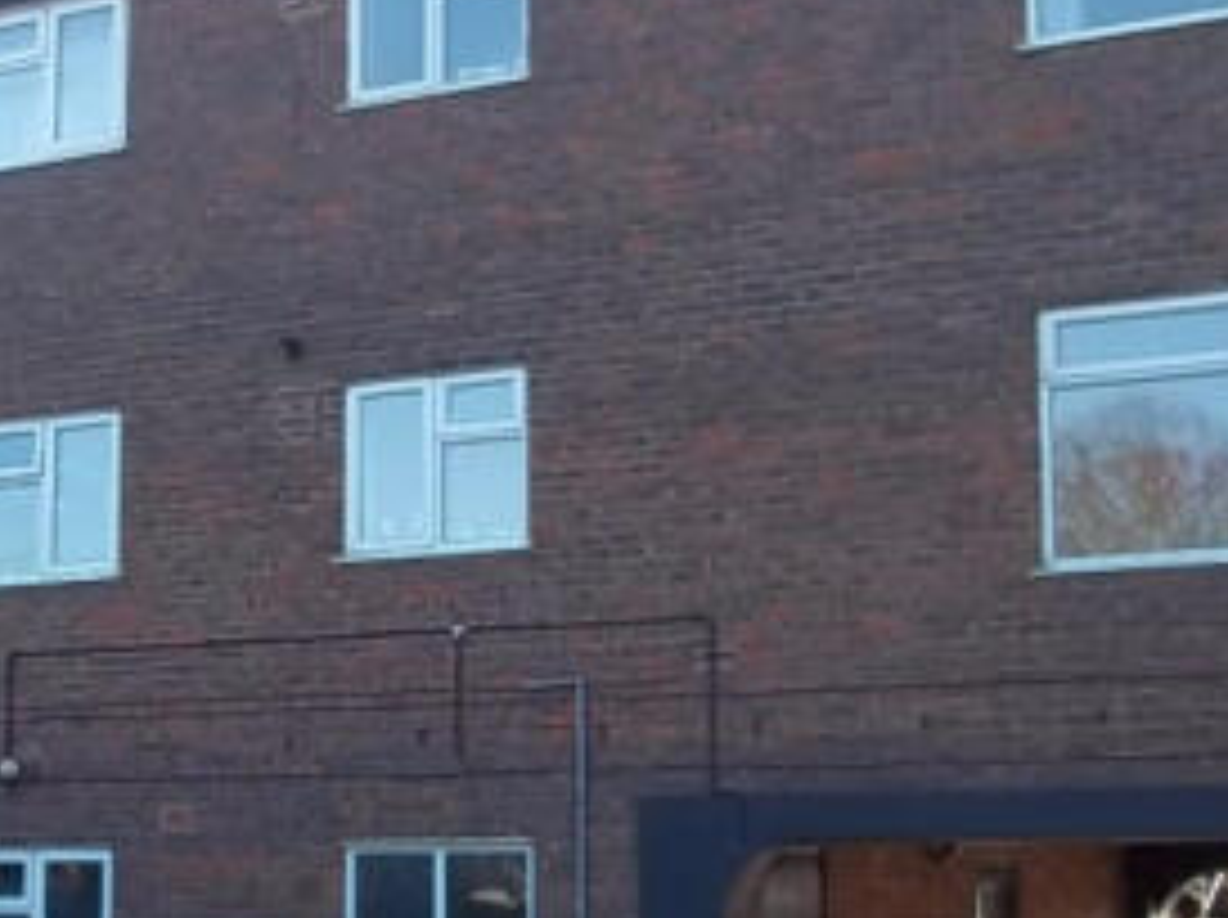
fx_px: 2728
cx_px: 331
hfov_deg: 25.1
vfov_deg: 19.1
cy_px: 488
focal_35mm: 77
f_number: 3.1
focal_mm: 6.5
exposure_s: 1/200
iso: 80
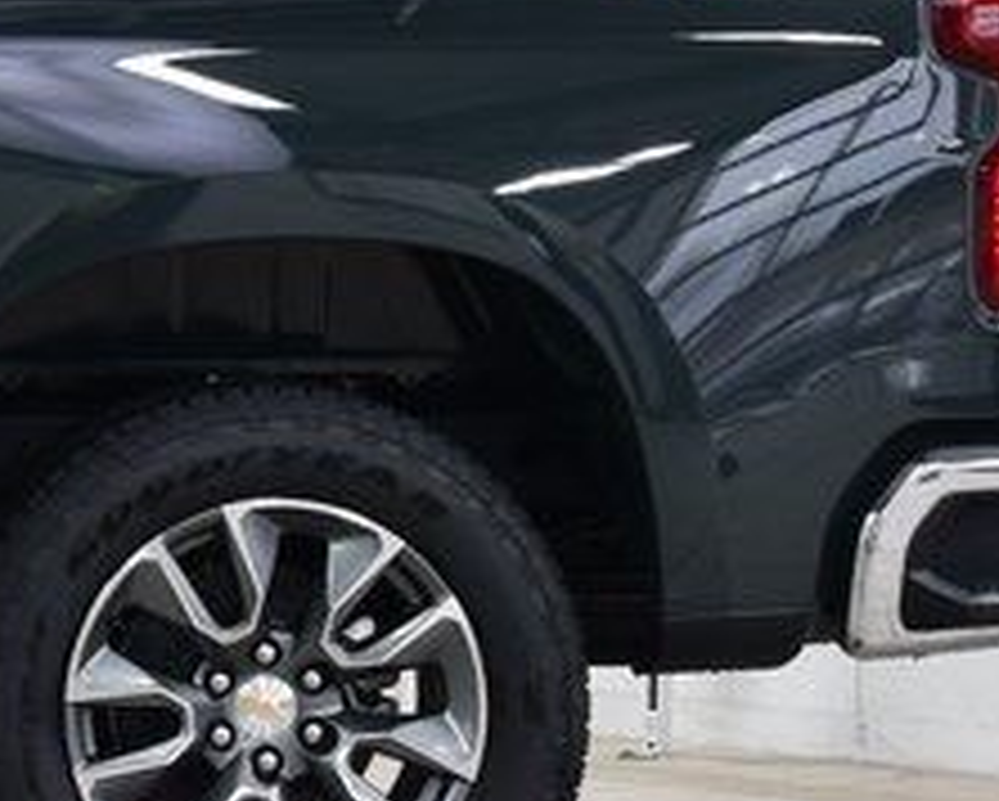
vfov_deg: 8.2
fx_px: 5568
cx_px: -1058
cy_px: 322
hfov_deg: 9.5
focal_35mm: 188
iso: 500
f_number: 6.3
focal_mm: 29
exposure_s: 1/15
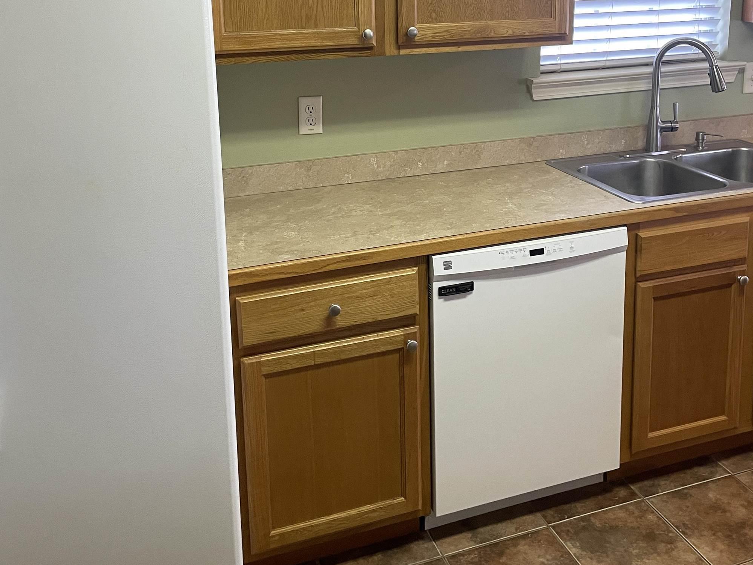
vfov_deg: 35.1
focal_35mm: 40
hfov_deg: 46.7
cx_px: 422
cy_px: 132
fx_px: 870
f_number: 1.6
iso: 250
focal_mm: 4.2
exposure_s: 1/60
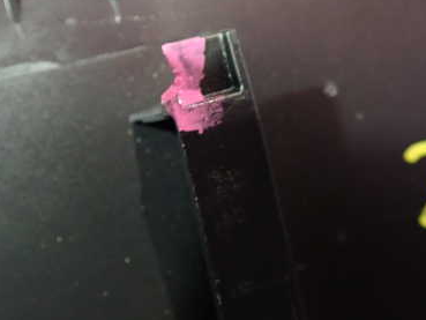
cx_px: 212
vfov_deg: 27.8
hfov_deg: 36.8
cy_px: 96
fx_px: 640
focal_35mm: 52
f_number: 2.4
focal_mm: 5.79
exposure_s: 1/13
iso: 800
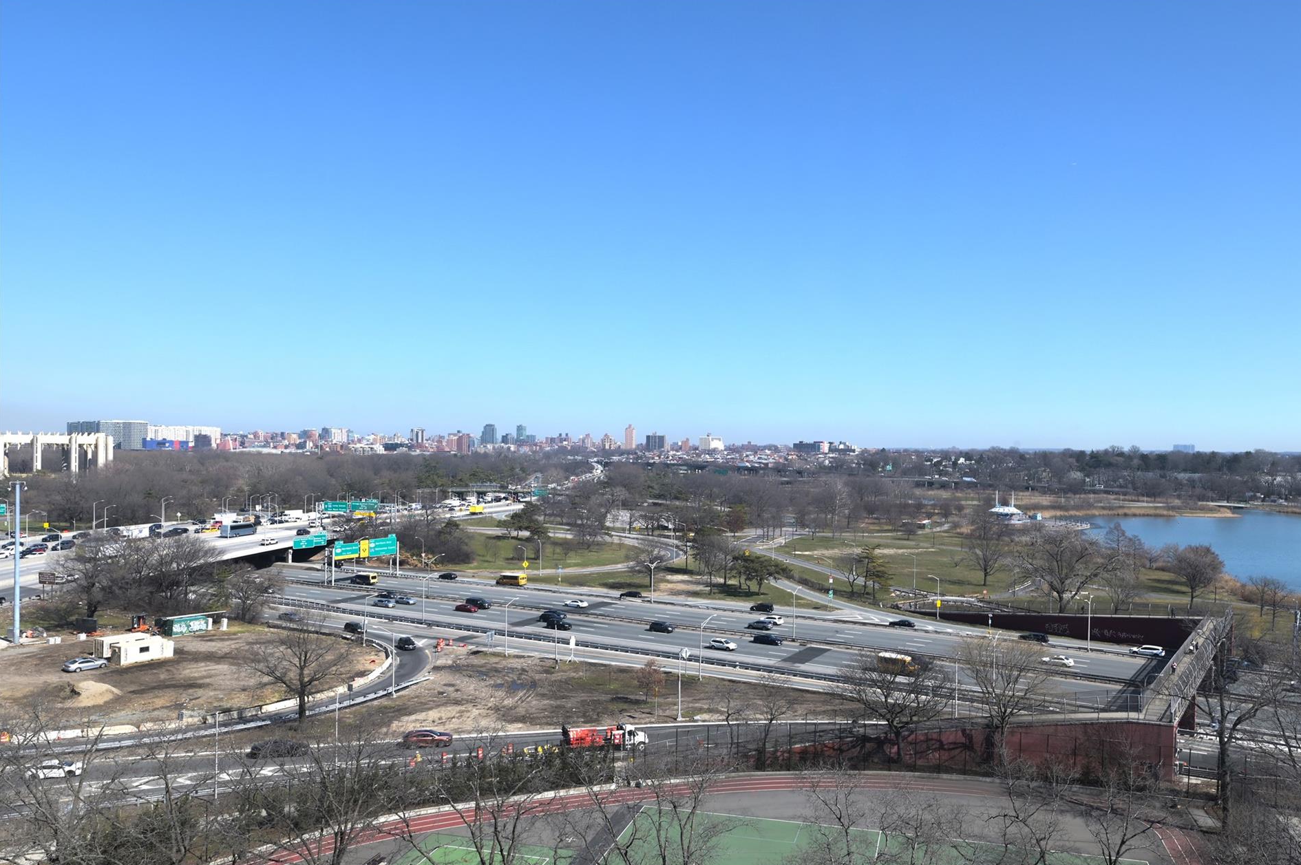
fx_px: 939
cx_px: 704
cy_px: 463
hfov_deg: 69.3
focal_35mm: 26
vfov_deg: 49.4
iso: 160
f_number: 13
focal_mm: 24
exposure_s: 1/160
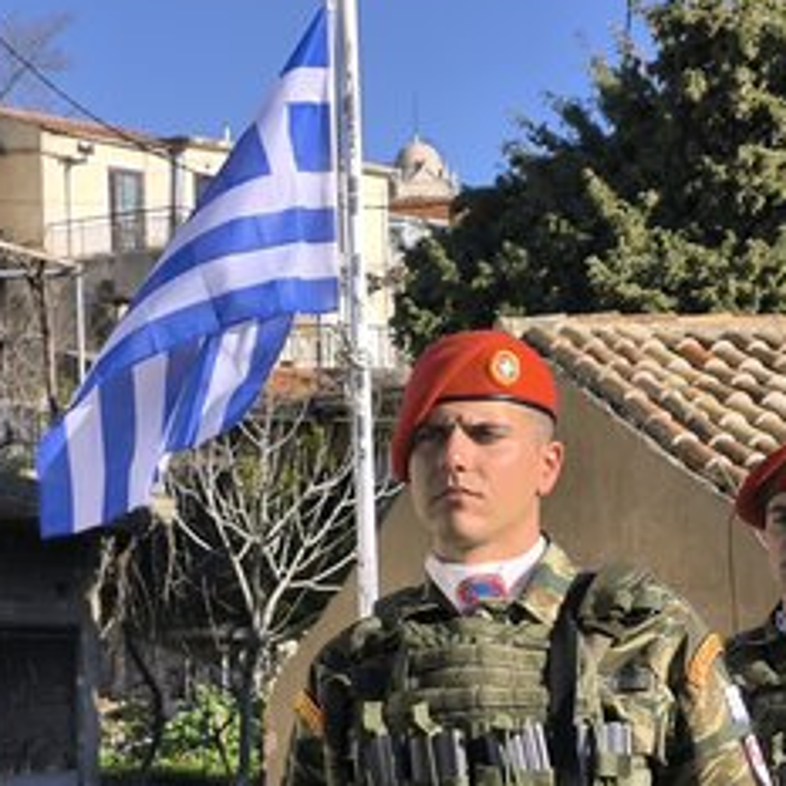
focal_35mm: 132
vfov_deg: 13.2
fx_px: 3391
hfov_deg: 13.2
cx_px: 484
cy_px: 376
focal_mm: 6.14
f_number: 1.65
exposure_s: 1/1131
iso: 50
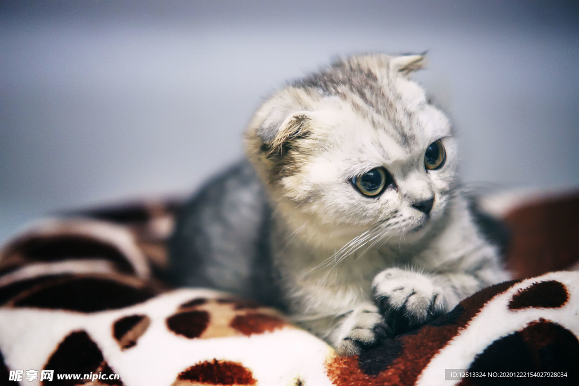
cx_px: 290
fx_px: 2976
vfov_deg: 7.4
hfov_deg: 11.1
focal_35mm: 185
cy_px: 193
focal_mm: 185
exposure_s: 1/60
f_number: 2.8
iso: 1600
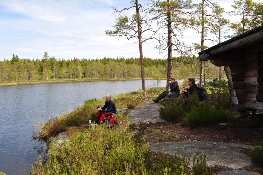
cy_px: 88
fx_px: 197
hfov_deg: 67.4
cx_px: 132
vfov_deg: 47.8
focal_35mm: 27
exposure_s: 1/160
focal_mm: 18
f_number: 9
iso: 200
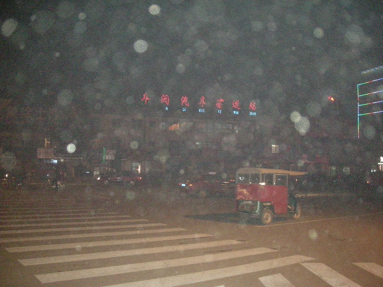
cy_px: 144
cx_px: 192
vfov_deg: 40.7
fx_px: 387
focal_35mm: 35
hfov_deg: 52.6
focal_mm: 5.7
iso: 1000
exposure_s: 1/60
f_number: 2.8
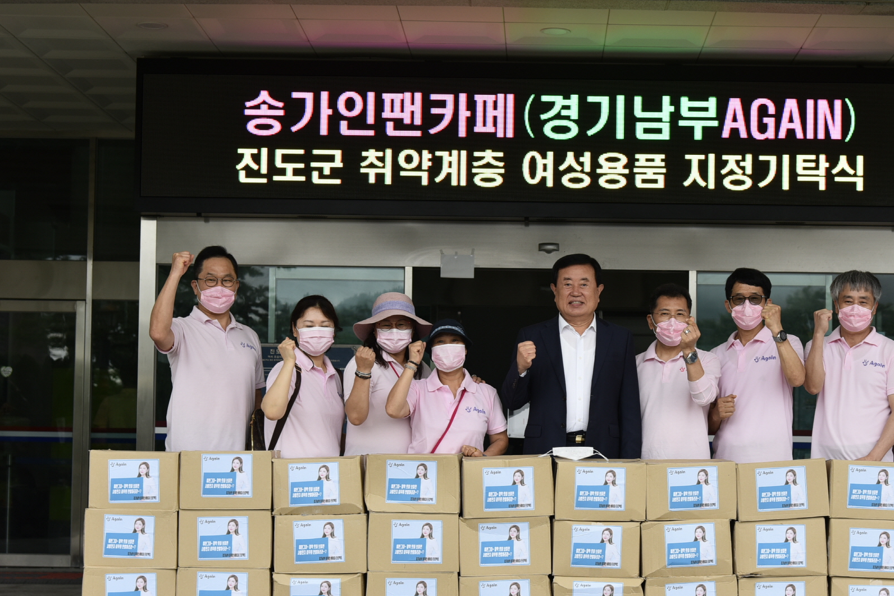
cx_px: 544
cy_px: 369
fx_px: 1888
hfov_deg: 26.6
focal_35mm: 76
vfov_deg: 17.9
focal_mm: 55
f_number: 5
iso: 160
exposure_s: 1/125
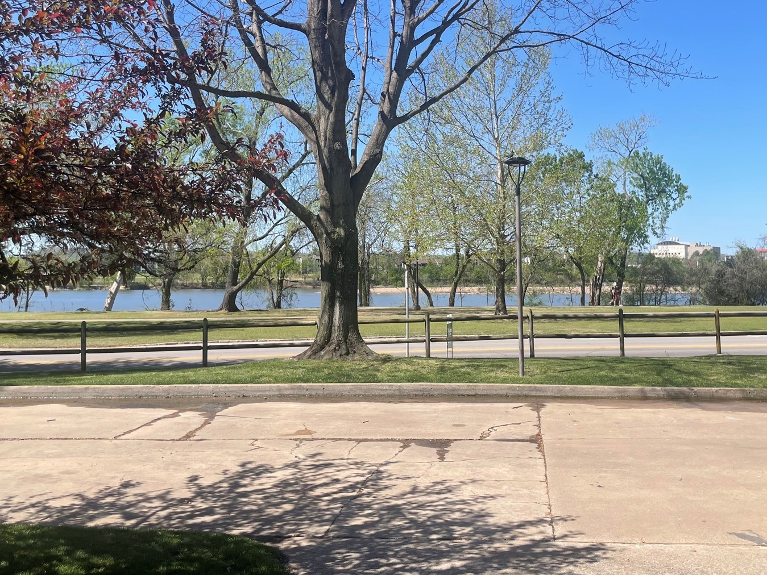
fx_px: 820
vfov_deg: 38.5
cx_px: 413
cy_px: 228
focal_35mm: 37
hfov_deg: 50.1
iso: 32
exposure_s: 1/2817
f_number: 1.6
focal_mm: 4.2
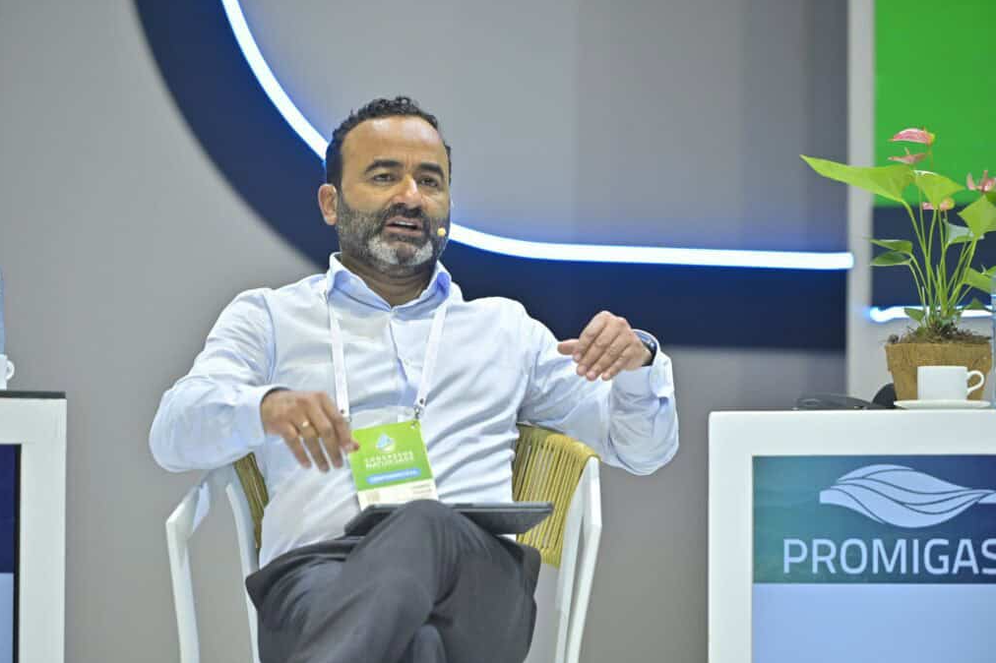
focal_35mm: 177
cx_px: 500
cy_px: 332
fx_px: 4895
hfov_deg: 11.6
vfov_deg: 7.8
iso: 320
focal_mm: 175
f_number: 2.8
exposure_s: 1/250
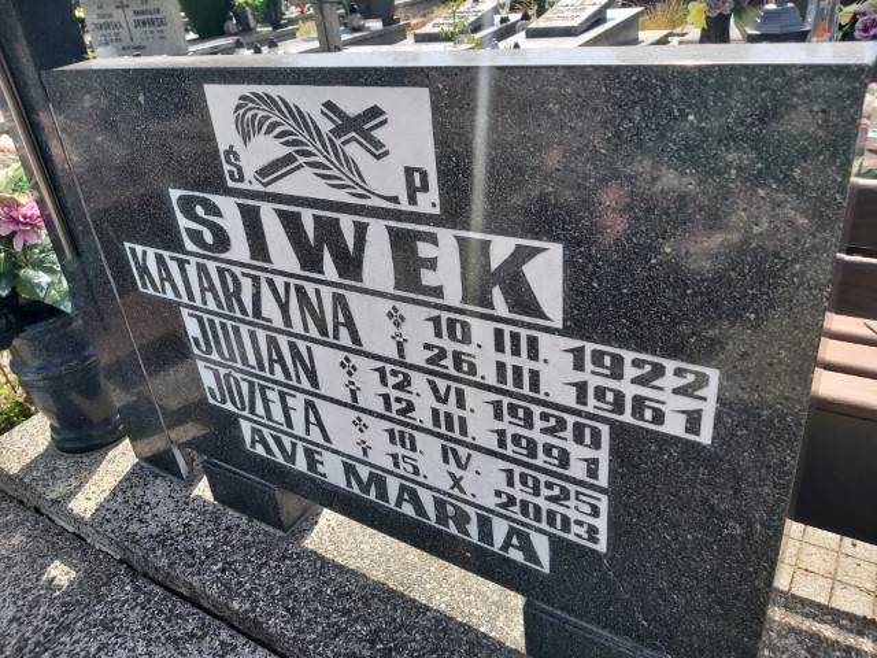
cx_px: 438
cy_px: 329
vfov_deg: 53.1
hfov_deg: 67.3
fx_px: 659
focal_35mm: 26
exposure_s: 1/1501
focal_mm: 3.92
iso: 64
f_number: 1.7
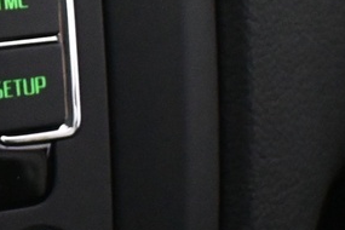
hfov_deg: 8.1
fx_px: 2290
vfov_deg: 5.7
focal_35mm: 239
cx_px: -426
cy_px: 18
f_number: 4.5
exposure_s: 1/60
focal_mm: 28
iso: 4500
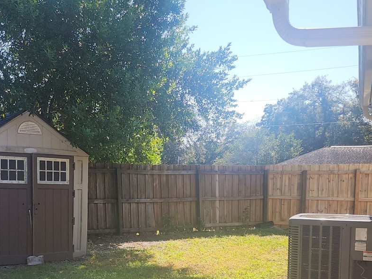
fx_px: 505
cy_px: 217
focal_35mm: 47
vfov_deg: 30.2
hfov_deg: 40.0
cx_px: 125
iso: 12
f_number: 1.8
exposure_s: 1/647
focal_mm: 6.4
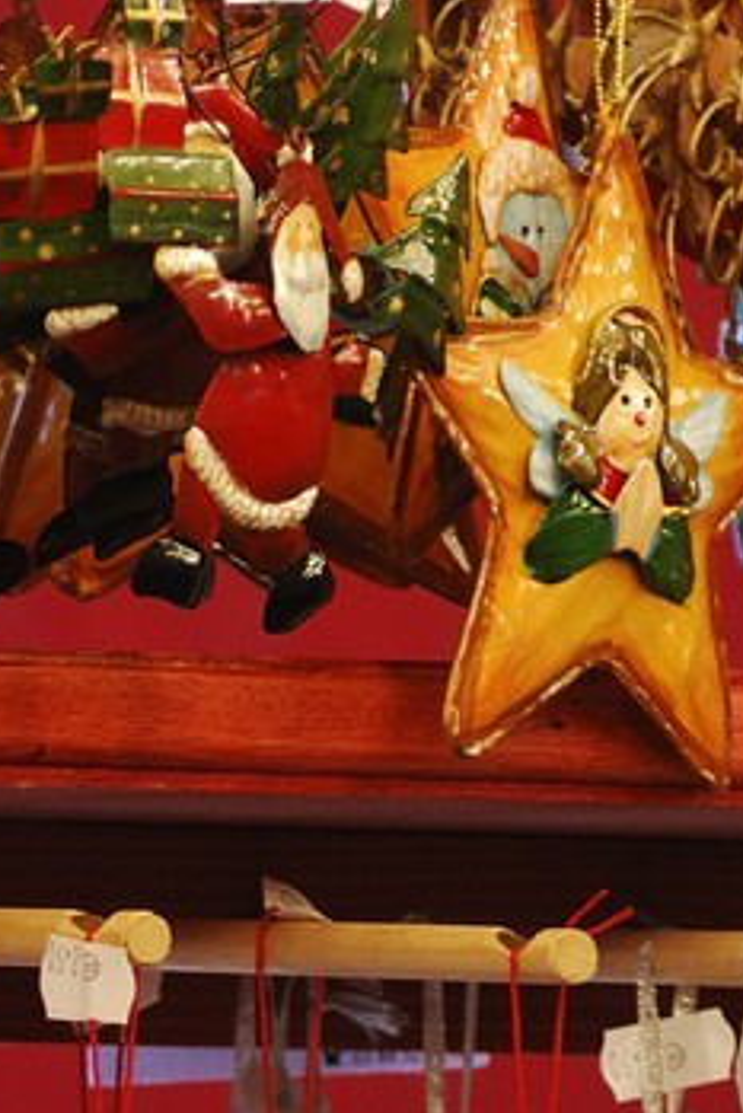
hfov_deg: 2.9
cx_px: -348
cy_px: 2063
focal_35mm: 481
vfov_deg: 4.2
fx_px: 14875
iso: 100
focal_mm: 70
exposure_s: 1/5
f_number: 5.6
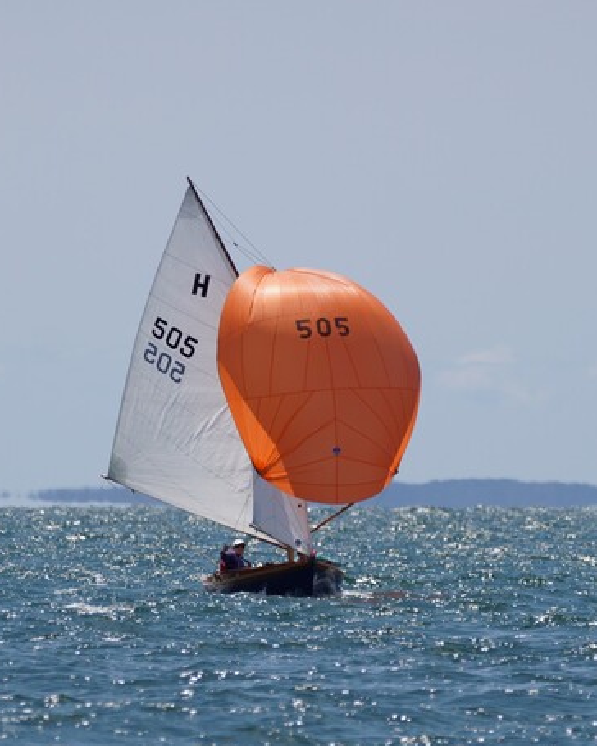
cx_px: 294
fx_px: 15456
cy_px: 404
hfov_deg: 2.2
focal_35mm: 700
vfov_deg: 2.8
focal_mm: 283
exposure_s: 1/1600
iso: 160
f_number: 5.6
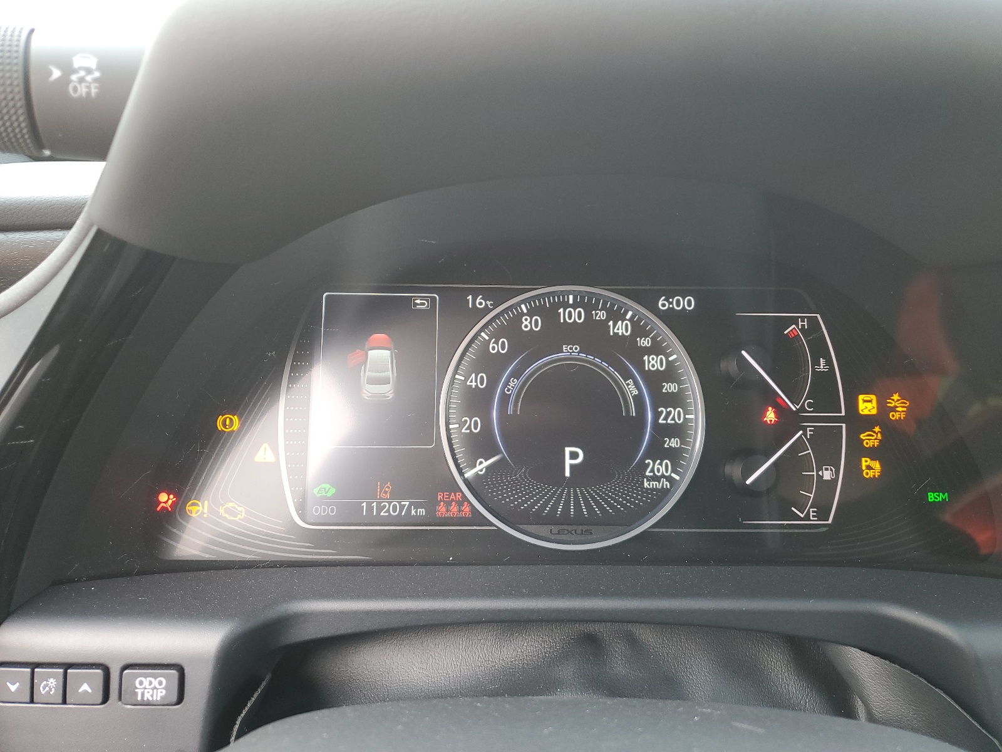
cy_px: 376
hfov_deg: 67.3
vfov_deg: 53.1
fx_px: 753
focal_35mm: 26
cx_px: 501
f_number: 1.5
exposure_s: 1/60.2
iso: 76
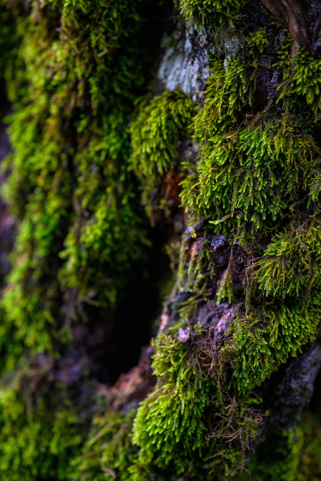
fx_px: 1805
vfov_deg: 15.2
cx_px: 160
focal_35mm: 135
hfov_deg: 10.2
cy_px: 240
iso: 320
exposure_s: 1/50
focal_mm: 135
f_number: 1.8
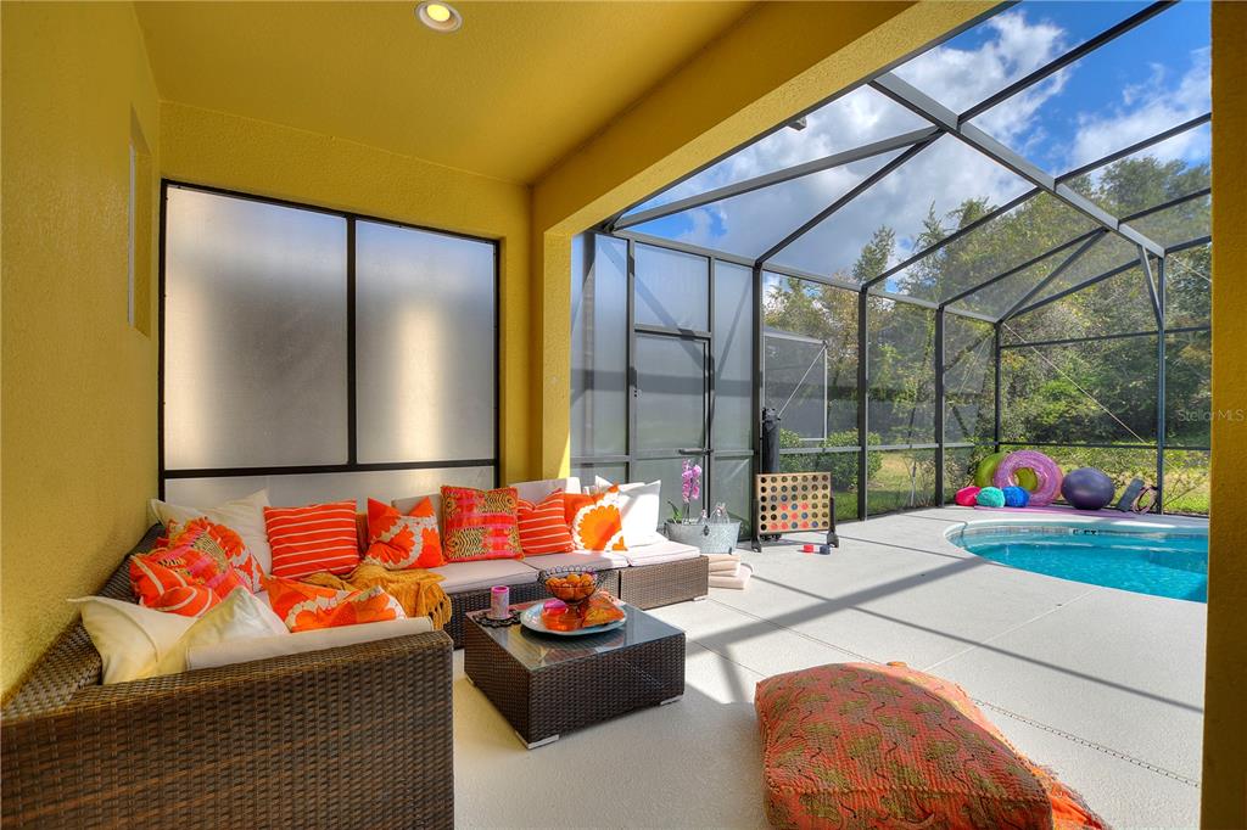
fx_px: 519
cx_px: 624
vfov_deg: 77.3
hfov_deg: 100.4
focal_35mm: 15
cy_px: 415
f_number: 4.5
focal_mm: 10
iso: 100
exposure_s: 1/500
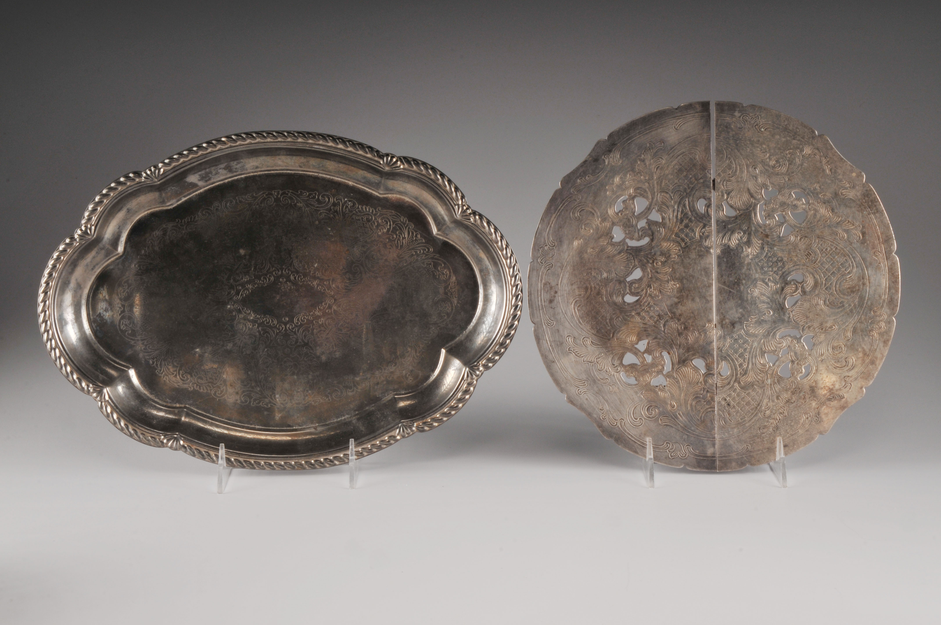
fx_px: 1331
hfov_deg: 38.9
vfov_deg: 26.4
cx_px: 470
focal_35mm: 51
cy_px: 312
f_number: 29
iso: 125
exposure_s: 1/250
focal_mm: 34
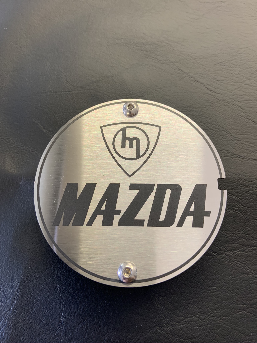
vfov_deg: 67.3
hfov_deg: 53.1
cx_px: 128
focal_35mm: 26
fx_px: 257
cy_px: 172
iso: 125
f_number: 1.8
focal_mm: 4.25
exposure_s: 1/50
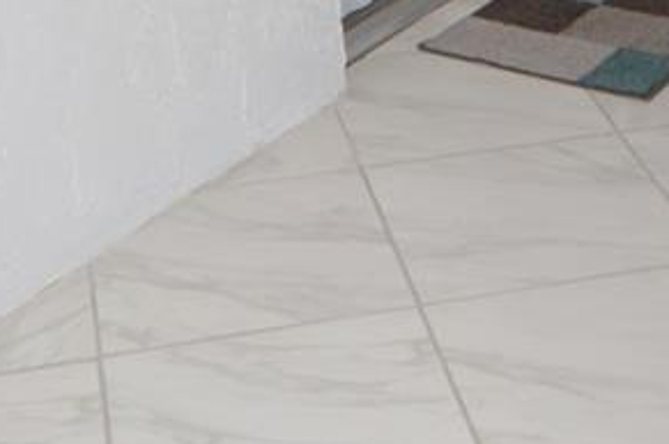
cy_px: -438
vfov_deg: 12.2
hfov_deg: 20.5
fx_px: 1837
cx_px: 503
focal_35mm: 99
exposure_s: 1/80
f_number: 4.5
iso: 400
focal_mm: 12
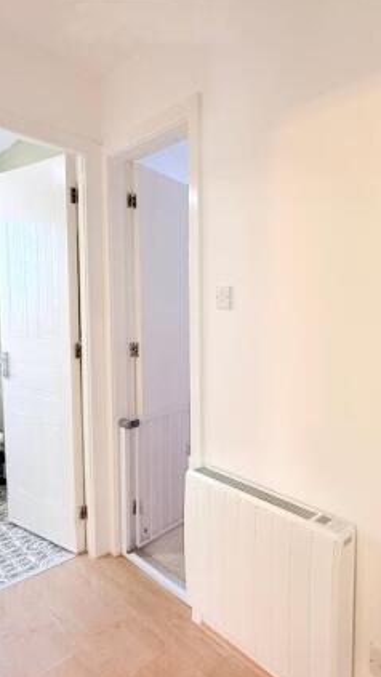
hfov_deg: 44.7
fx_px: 377
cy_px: 342
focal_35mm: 21
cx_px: 388
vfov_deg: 83.8
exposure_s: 1/50
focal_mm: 2.22
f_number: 2.2
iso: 200
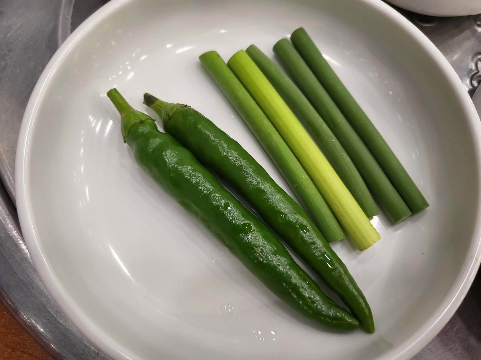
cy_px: 180
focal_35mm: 26
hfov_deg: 67.3
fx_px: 361
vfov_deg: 53.1
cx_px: 240
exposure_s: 1/120
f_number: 1.8
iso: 100
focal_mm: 4.25
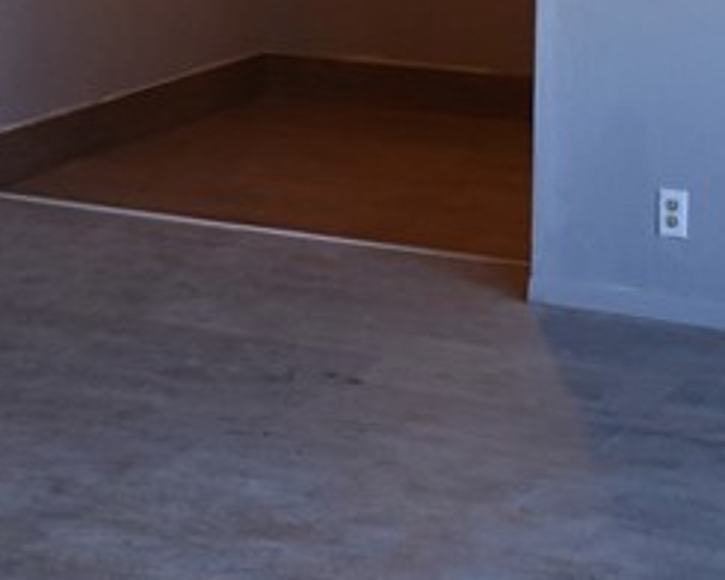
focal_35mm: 106
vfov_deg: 14.0
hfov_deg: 18.1
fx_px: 2274
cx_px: 240
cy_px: -138
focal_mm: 18
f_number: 3.5
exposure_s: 1/160
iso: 800
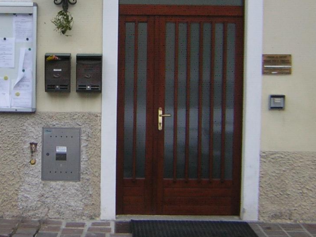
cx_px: 101
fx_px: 721
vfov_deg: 18.6
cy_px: 62
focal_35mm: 79
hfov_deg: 24.6
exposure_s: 1/110
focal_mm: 4.7
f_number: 2.6
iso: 50
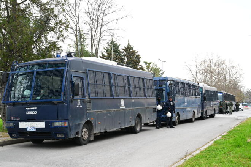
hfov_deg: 40.3
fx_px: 342
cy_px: 84
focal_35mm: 49
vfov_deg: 27.5
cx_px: 126
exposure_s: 1/400
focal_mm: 49
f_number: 6.3
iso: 3200
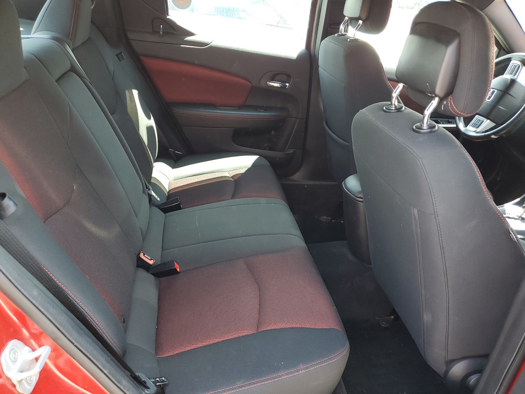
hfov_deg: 67.3
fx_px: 394
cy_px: 197
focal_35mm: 26
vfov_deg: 53.1
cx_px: 262
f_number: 1.5
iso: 66
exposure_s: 1/120
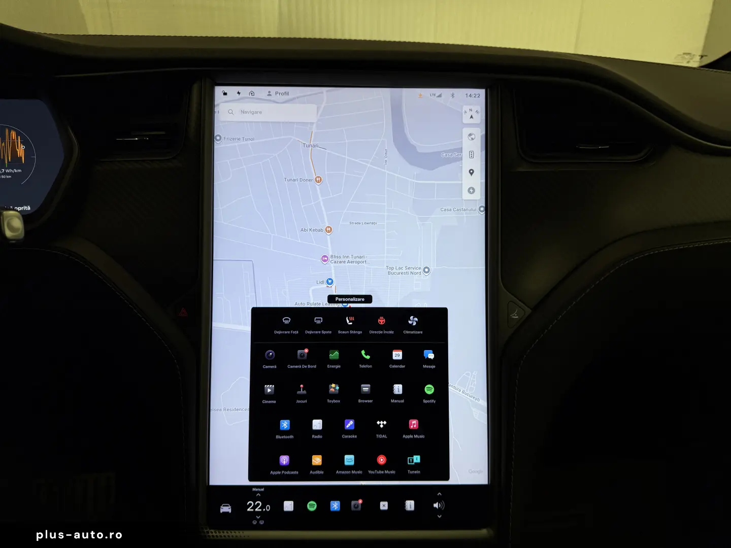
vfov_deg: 56.8
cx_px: 366
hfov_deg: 71.6
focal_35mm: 24
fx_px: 507
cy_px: 274
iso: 80
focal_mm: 6.76
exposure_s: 1/602
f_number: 1.78
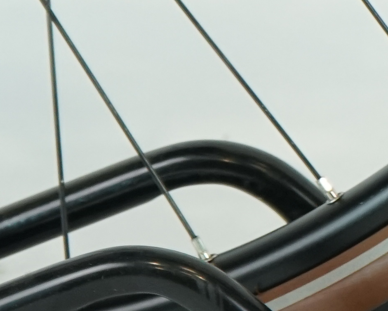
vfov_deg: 4.5
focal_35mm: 341
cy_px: -368
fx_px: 3916
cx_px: 752
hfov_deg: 5.6
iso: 1250
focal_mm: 57
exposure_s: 1/200
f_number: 5.6
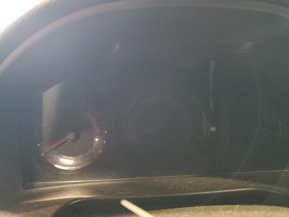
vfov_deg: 53.1
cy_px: 108
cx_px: 144
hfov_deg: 67.3
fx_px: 217
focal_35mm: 26
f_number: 1.5
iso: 649
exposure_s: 1/15
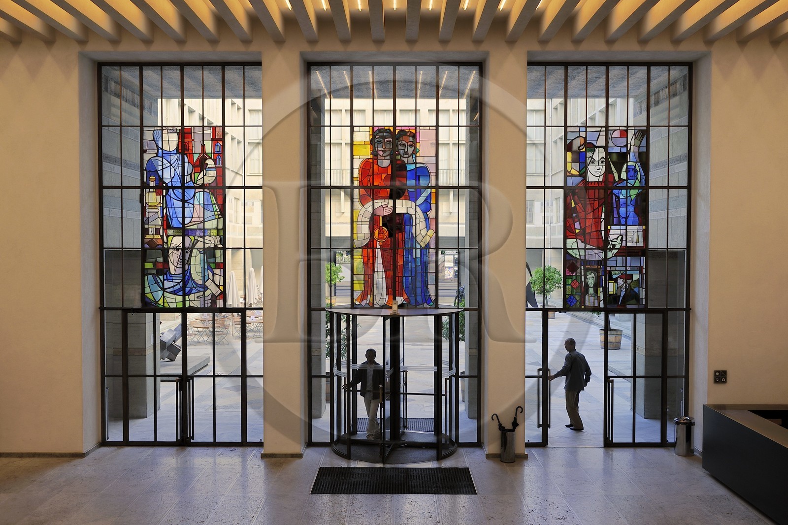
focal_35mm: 31
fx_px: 678
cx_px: 394
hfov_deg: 60.3
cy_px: 262
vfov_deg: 42.3
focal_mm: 31
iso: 200
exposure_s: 1/60
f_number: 5.6
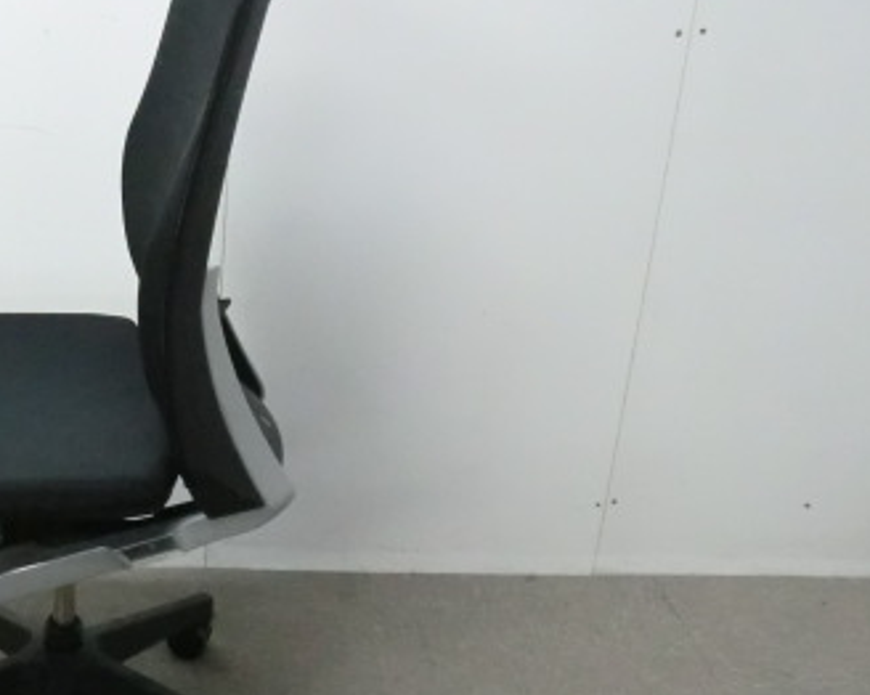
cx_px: 58
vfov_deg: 25.0
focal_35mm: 61
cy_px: 348
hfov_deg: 29.5
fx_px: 1570
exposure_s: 1/50
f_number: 3.5
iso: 800
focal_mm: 5.8
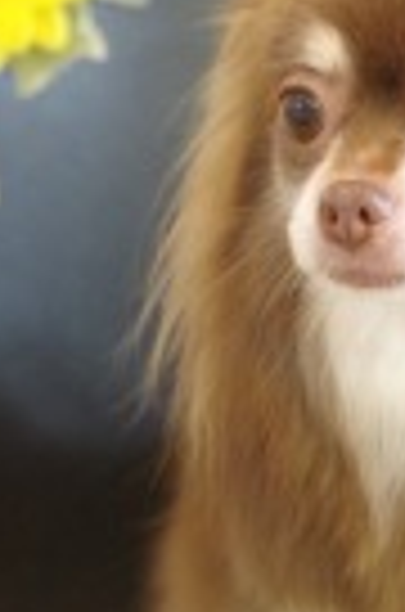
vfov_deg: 9.3
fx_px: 3748
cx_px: 418
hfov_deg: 6.2
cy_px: 315
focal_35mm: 221
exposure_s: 1/100
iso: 3200
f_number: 4
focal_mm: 50
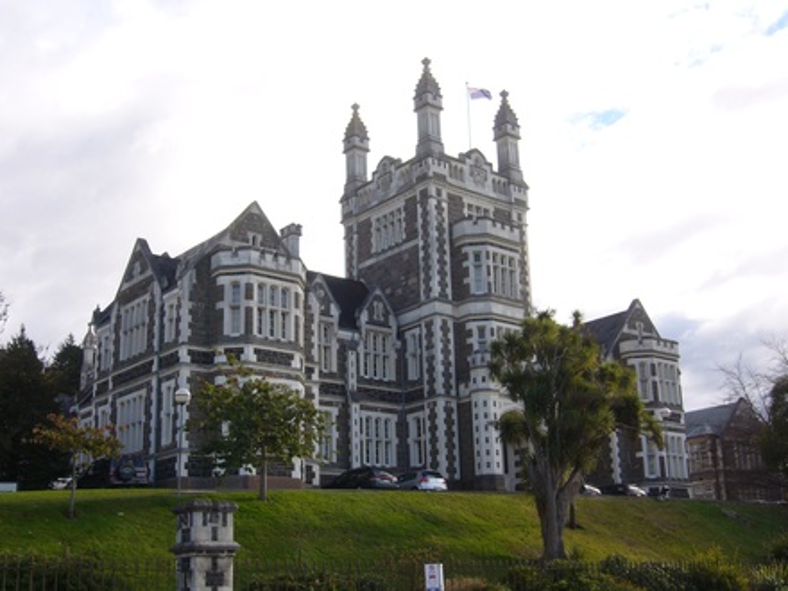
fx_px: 1024
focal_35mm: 45
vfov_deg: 32.2
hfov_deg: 42.1
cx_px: 394
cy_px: 296
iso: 80
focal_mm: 7.5
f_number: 3.2
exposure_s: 1/400
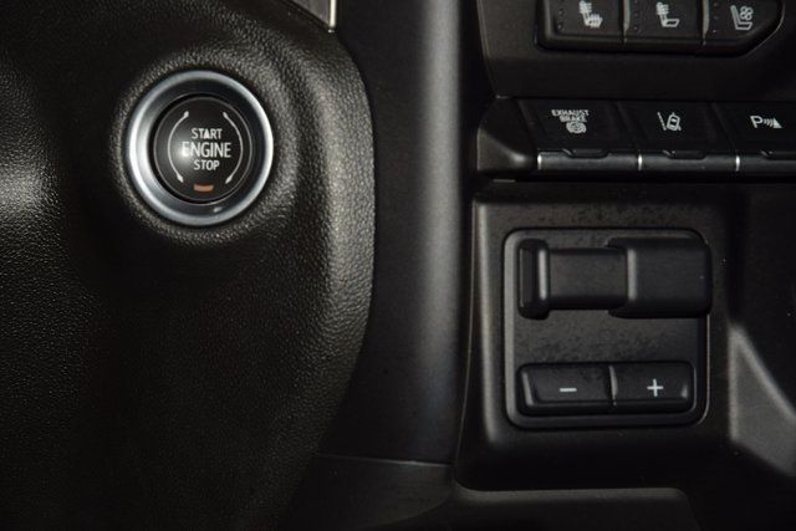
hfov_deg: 19.5
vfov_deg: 13.0
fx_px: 2322
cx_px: 398
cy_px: 266
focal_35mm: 105
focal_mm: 70
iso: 100
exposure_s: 1/125
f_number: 8
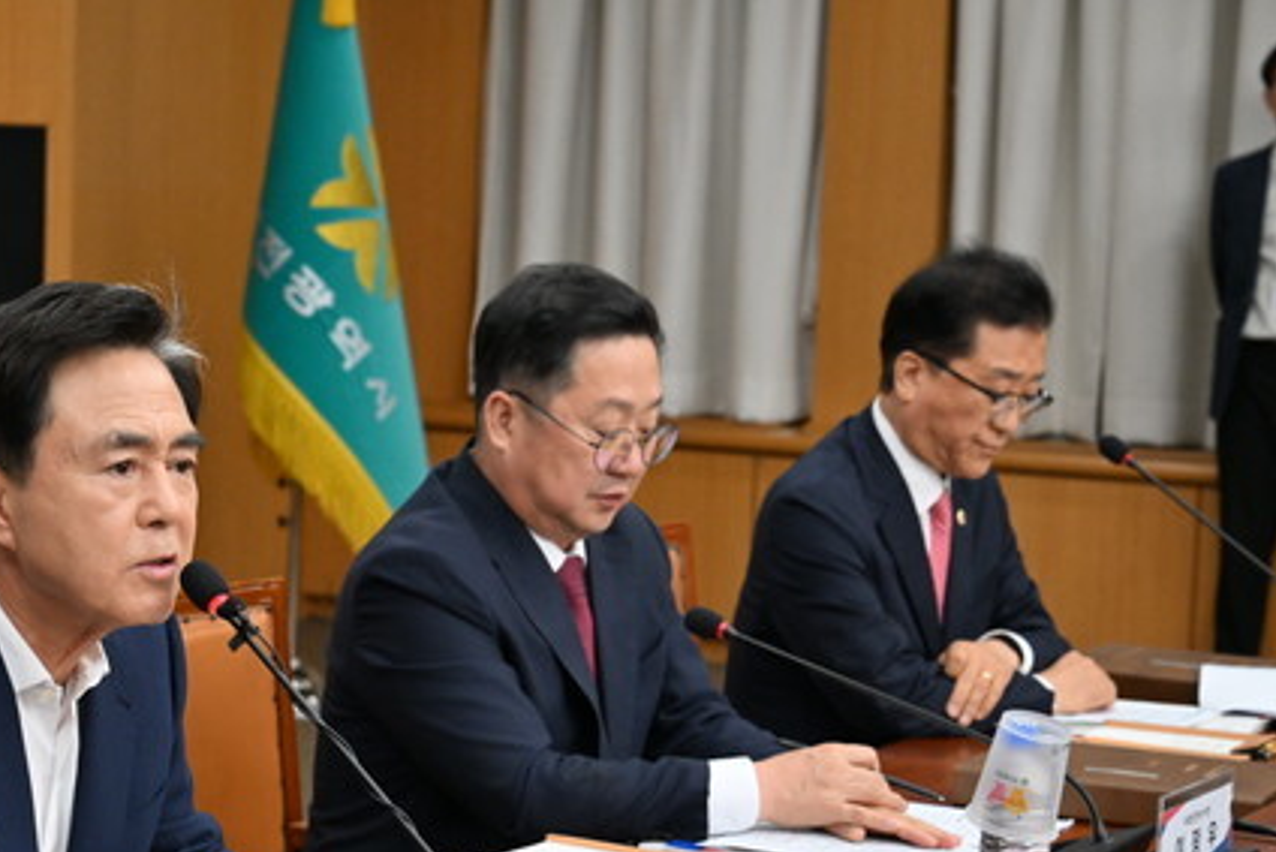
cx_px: 379
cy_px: 599
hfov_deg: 20.5
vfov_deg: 13.8
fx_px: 3510
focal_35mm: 99
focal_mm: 70
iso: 3200
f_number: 7.1
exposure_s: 1/250
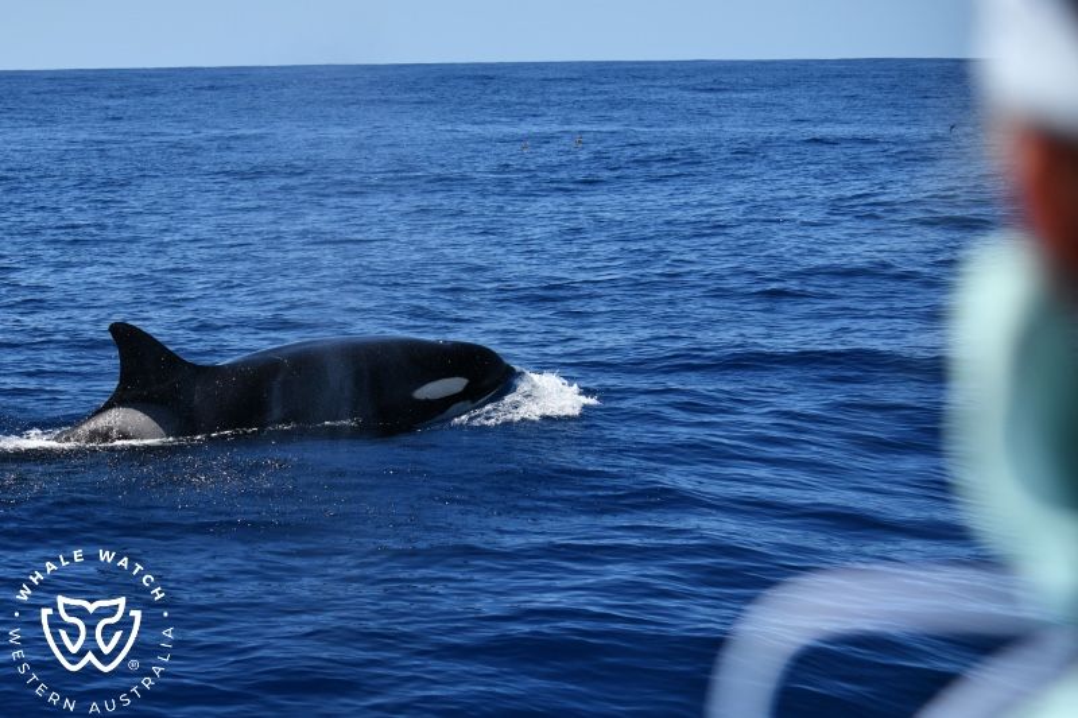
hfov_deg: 29.7
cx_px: 539
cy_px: 359
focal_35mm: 68
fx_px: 2036
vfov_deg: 20.0
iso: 800
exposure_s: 1/8000
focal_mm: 68
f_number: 5
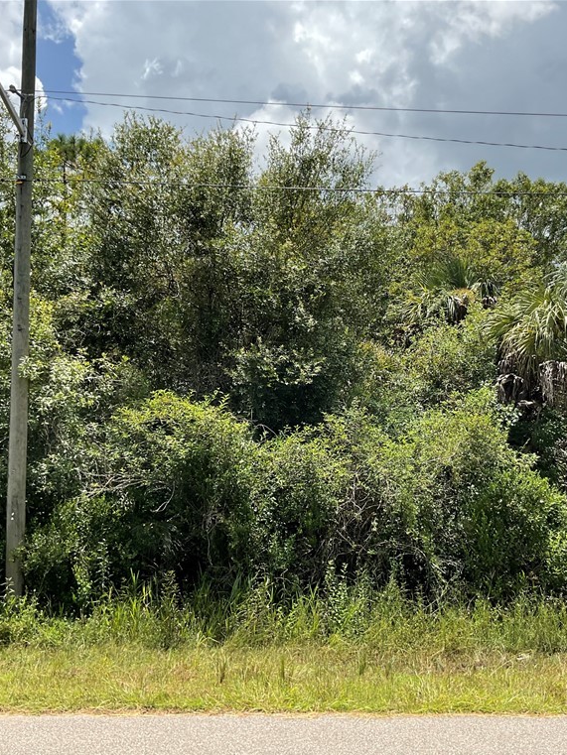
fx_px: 852
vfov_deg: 47.9
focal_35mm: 39
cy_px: 380
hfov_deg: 36.5
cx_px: 375
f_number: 1.8
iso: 16
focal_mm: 3
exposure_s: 1/1311
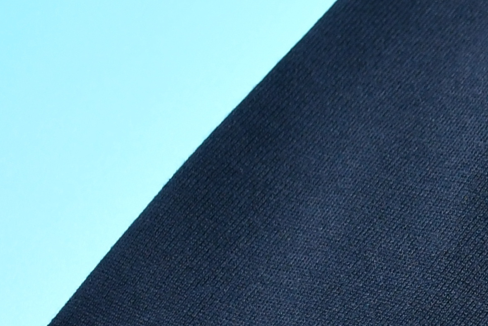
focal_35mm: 189
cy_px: 415
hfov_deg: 10.1
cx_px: 973
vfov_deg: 7.2
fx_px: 2562
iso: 800
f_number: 4
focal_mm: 27
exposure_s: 1/200
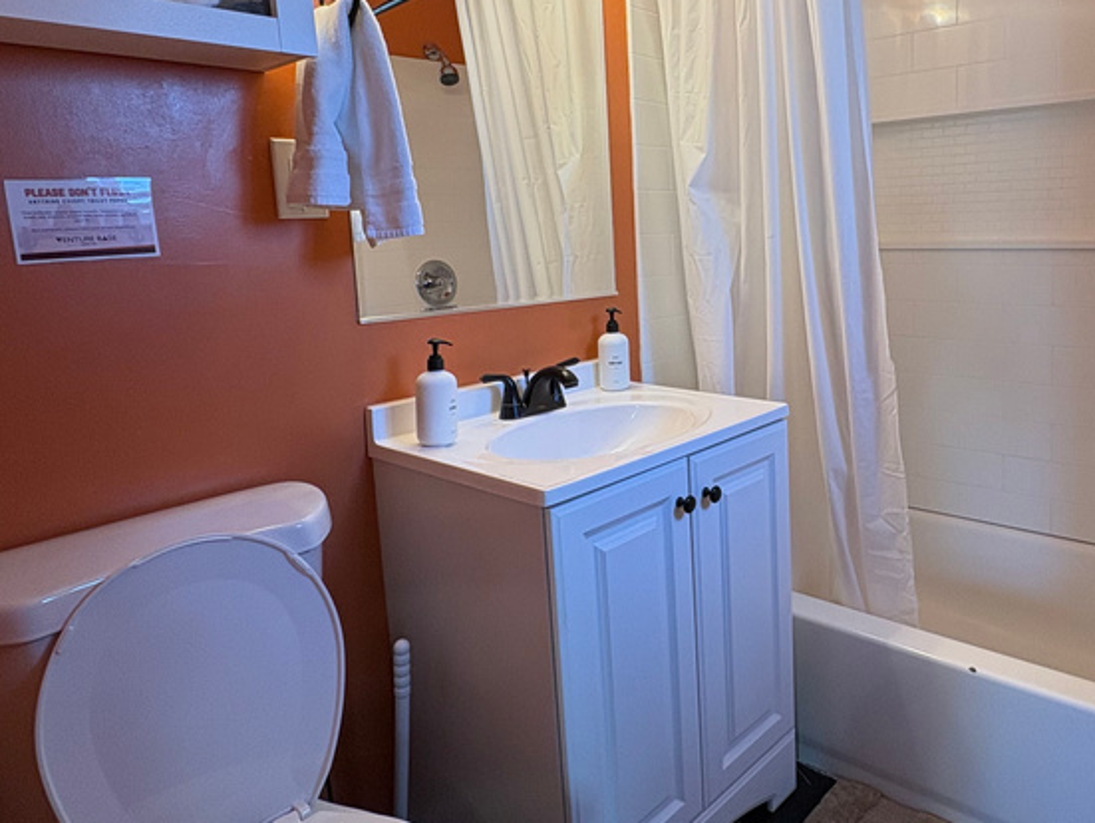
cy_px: 330
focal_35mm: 26
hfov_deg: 65.8
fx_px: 823
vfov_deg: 52.8
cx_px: 715
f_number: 2.2
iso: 125
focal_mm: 2.22
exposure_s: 1/60
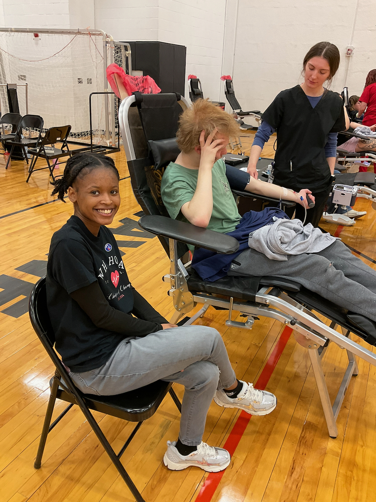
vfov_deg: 61.7
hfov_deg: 48.2
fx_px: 420
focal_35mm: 29
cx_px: 188
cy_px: 251
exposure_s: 1/60
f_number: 1.8
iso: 100
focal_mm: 3
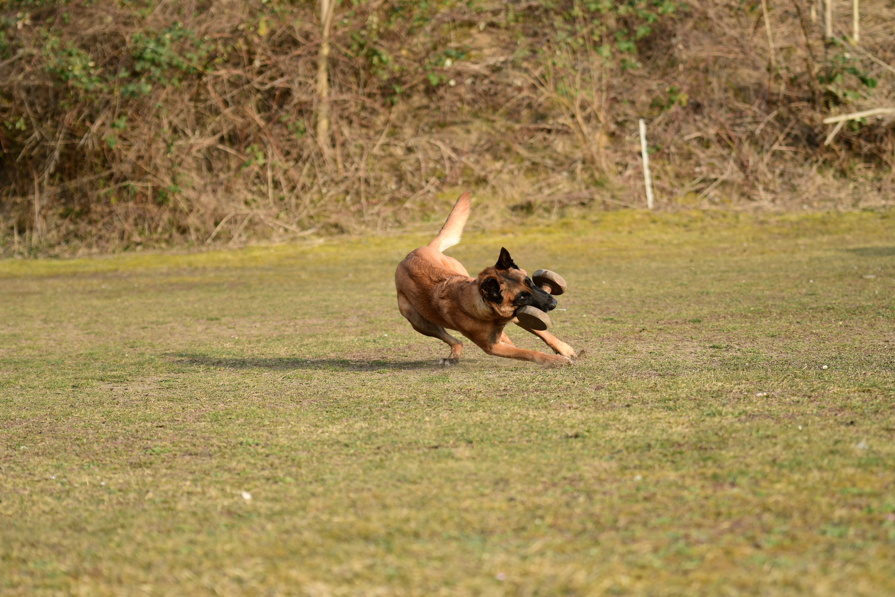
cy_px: 298
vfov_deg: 13.0
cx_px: 448
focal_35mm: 105
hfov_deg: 19.5
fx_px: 2610
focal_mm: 70
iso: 220
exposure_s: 1/1250
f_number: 2.8
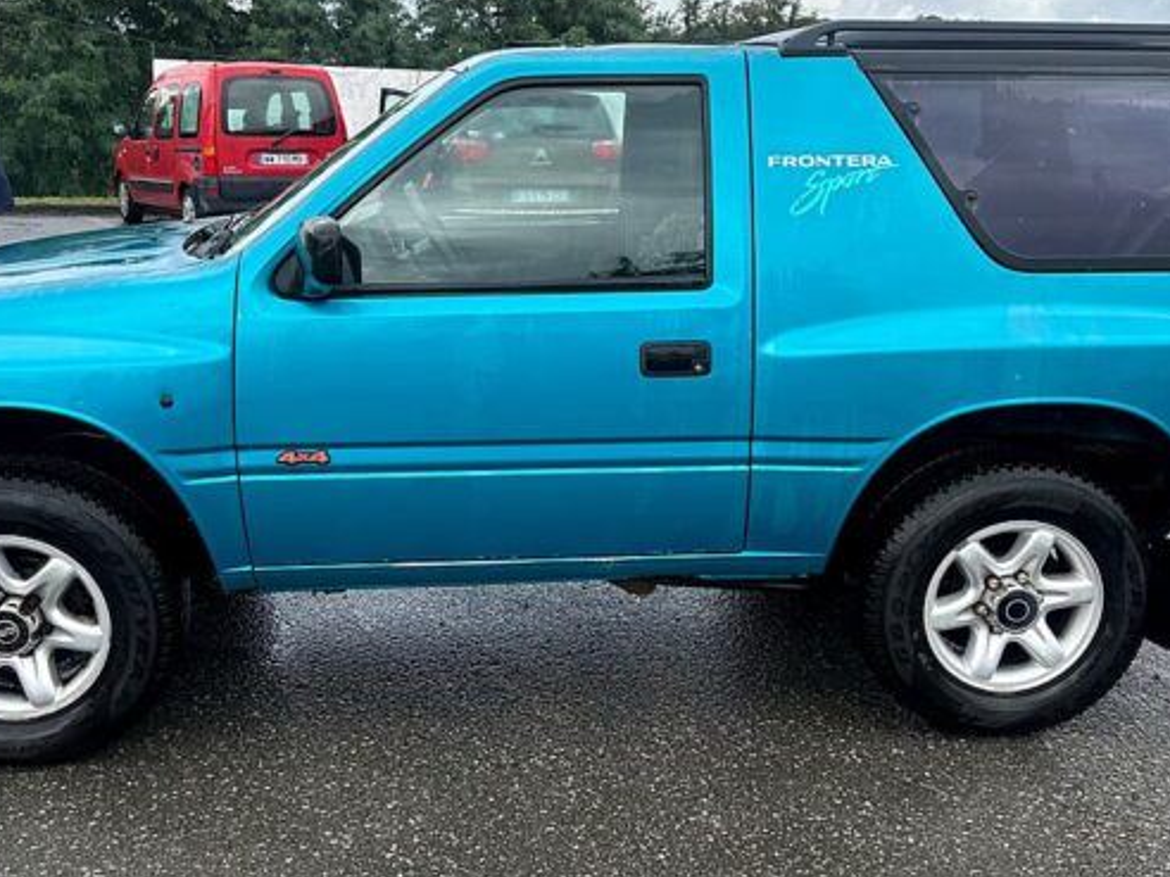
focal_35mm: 39
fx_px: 1318
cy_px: 414
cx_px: 578
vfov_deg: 36.8
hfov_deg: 47.9
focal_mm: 6.86
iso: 80
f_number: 1.78
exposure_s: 1/1916
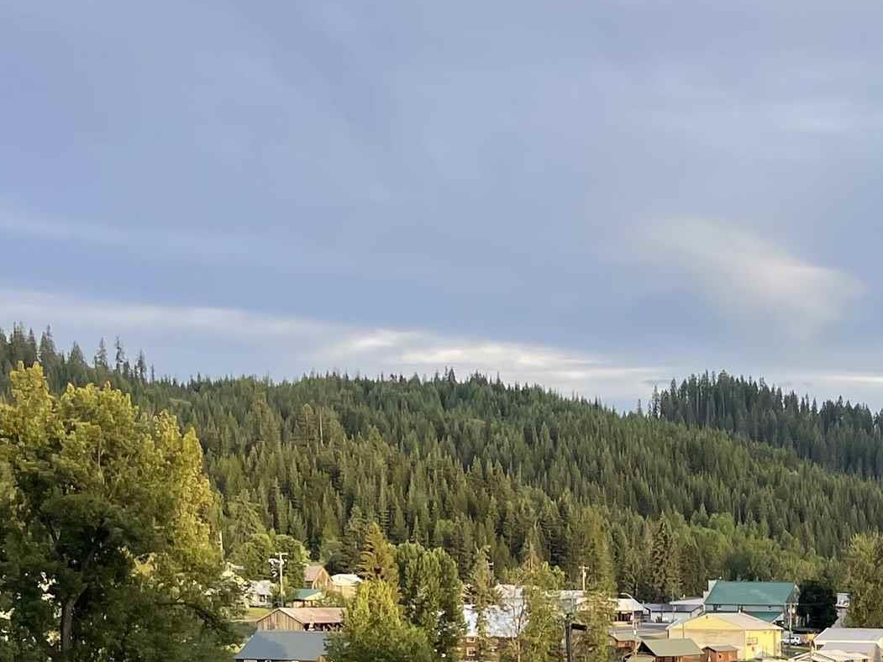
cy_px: 791
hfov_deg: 22.9
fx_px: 1938
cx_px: 1136
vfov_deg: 18.4
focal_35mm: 76
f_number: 1.6
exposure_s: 1/401
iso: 32
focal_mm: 4.2
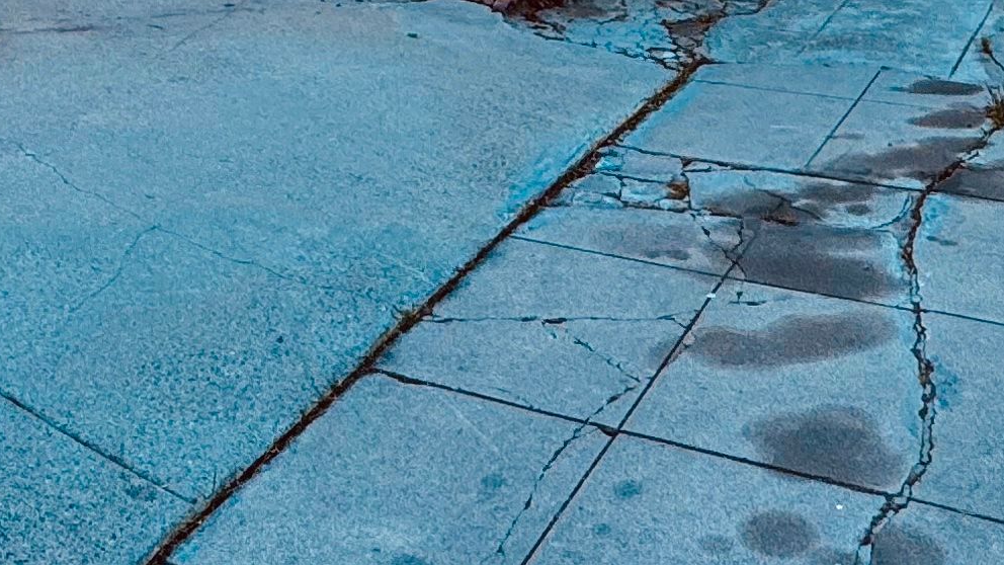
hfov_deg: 33.7
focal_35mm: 62
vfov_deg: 16.6
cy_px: -414
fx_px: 1651
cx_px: 412
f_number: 2.2
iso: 40
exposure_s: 1/313
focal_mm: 2.22
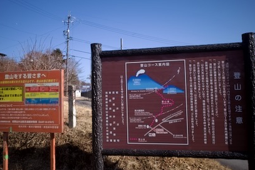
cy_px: 80
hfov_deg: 57.2
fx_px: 234
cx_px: 122
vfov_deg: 40.0
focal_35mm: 33
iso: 200
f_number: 5.6
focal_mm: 18.3
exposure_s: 1/500
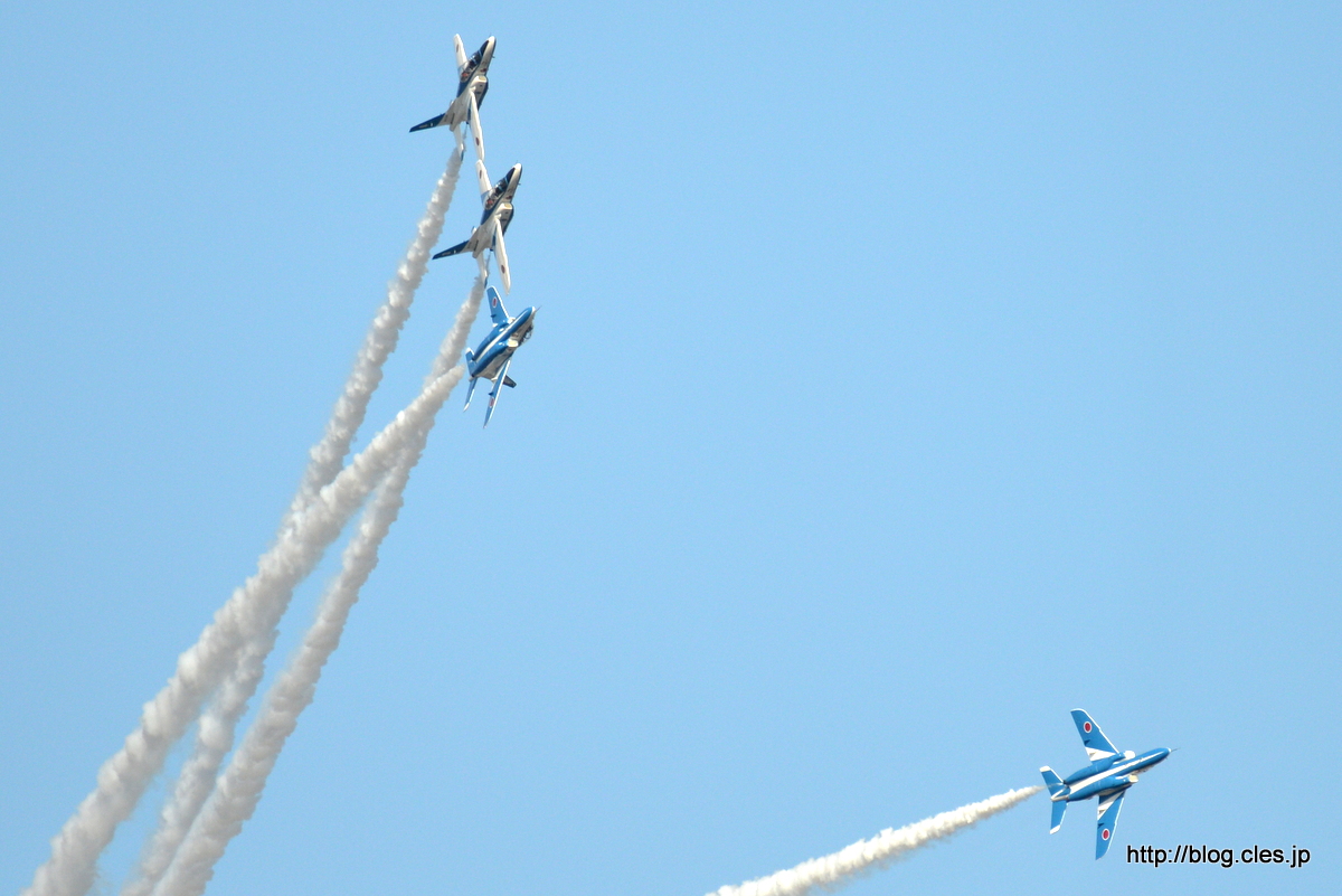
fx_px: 14916
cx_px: 671
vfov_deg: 3.4
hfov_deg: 5.2
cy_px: 448
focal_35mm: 400
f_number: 5.6
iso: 560
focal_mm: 400
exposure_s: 1/4000
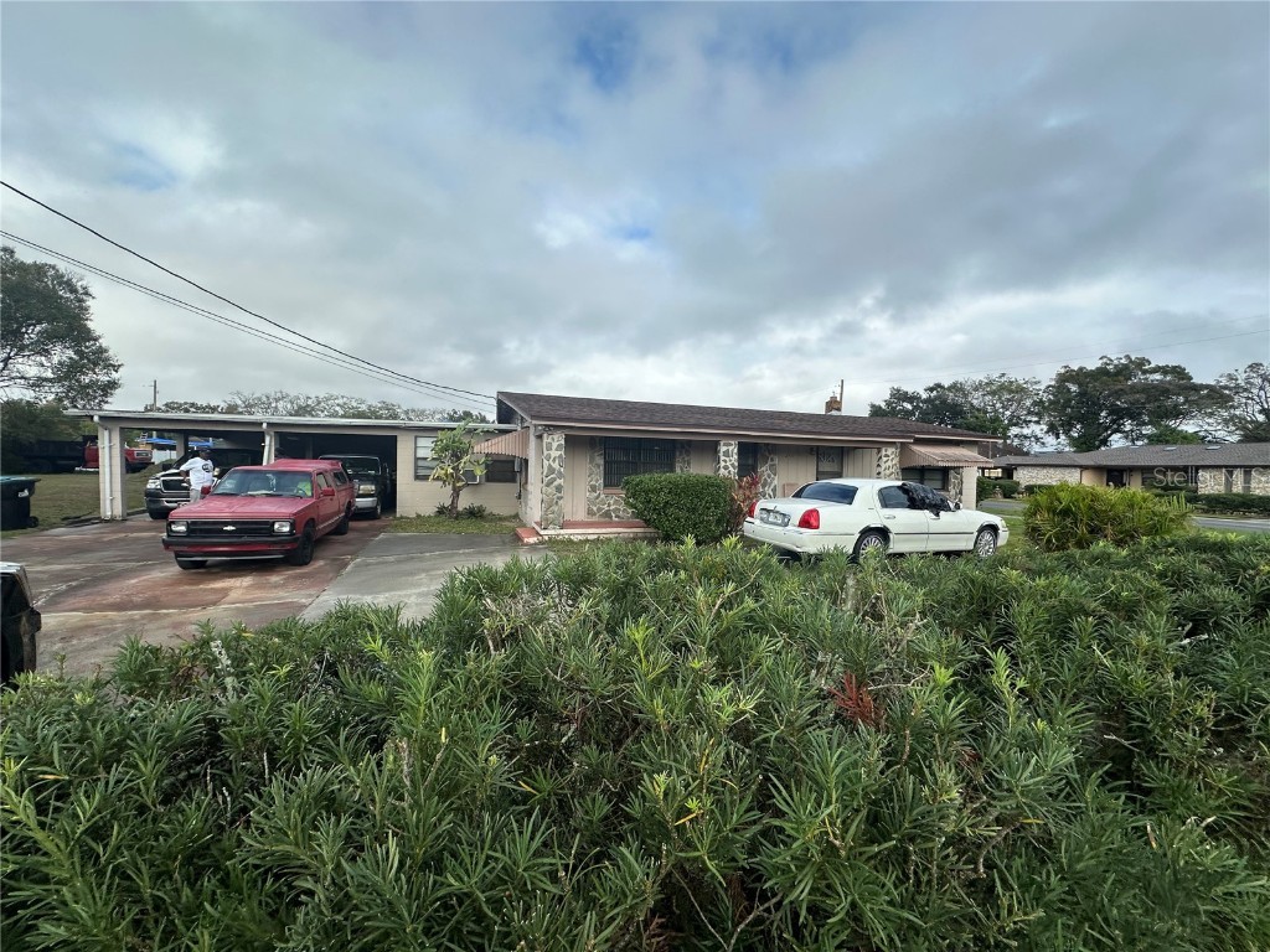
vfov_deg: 85.7
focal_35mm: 14
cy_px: 476
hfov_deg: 102.1
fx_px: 514
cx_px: 635
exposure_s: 1/1642
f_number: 2.2
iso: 50
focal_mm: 2.22
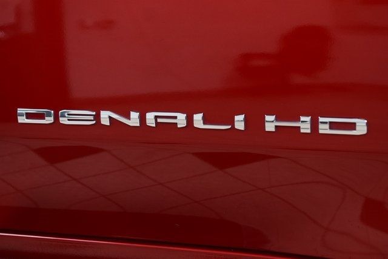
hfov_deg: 26.0
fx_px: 841
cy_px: 130
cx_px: 194
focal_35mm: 78
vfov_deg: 17.5
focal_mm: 52
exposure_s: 1/60
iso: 1600
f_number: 3.5
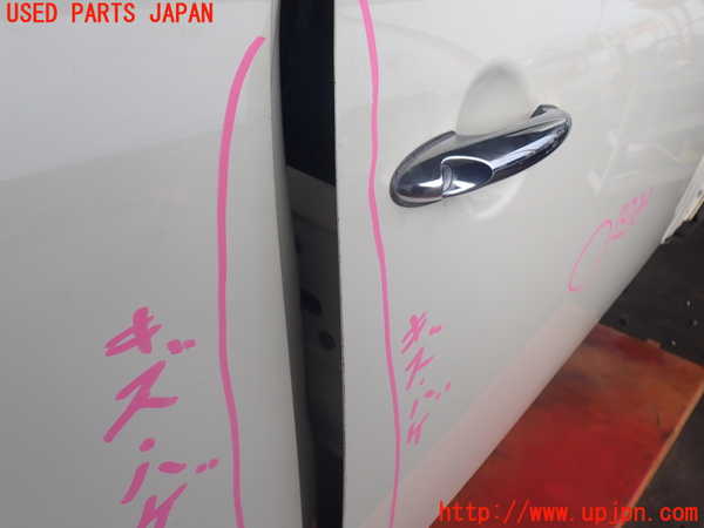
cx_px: 352
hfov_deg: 60.0
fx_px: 610
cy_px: 264
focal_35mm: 30
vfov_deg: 46.8
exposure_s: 1/800
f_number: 3.2
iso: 100
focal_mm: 5.4
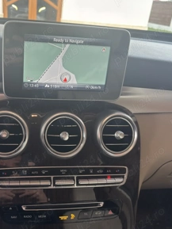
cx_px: 55
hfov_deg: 39.2
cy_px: 119
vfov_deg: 51.3
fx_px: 238
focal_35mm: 36
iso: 50
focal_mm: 5.96
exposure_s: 1/64
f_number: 1.6
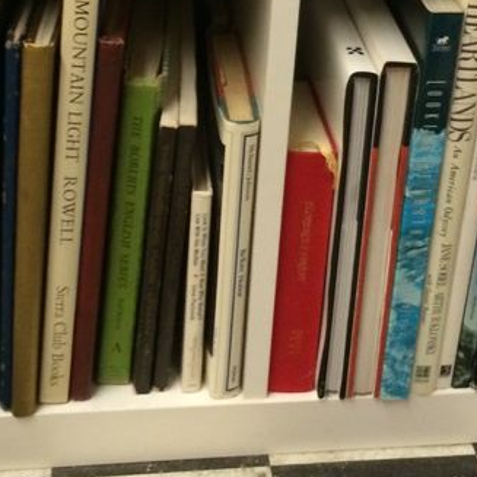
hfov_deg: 23.6
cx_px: 279
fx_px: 1138
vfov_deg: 23.3
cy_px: 98
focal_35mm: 73
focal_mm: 4.12
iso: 320
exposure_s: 1/30
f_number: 2.2
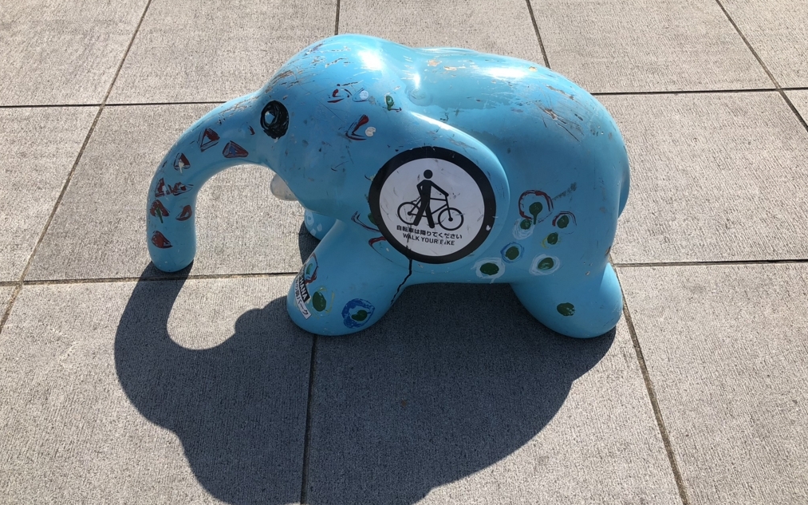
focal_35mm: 30
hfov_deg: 62.9
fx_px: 661
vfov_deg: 41.8
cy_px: 236
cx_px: 404
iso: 20
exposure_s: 1/2000
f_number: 1.8
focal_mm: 4
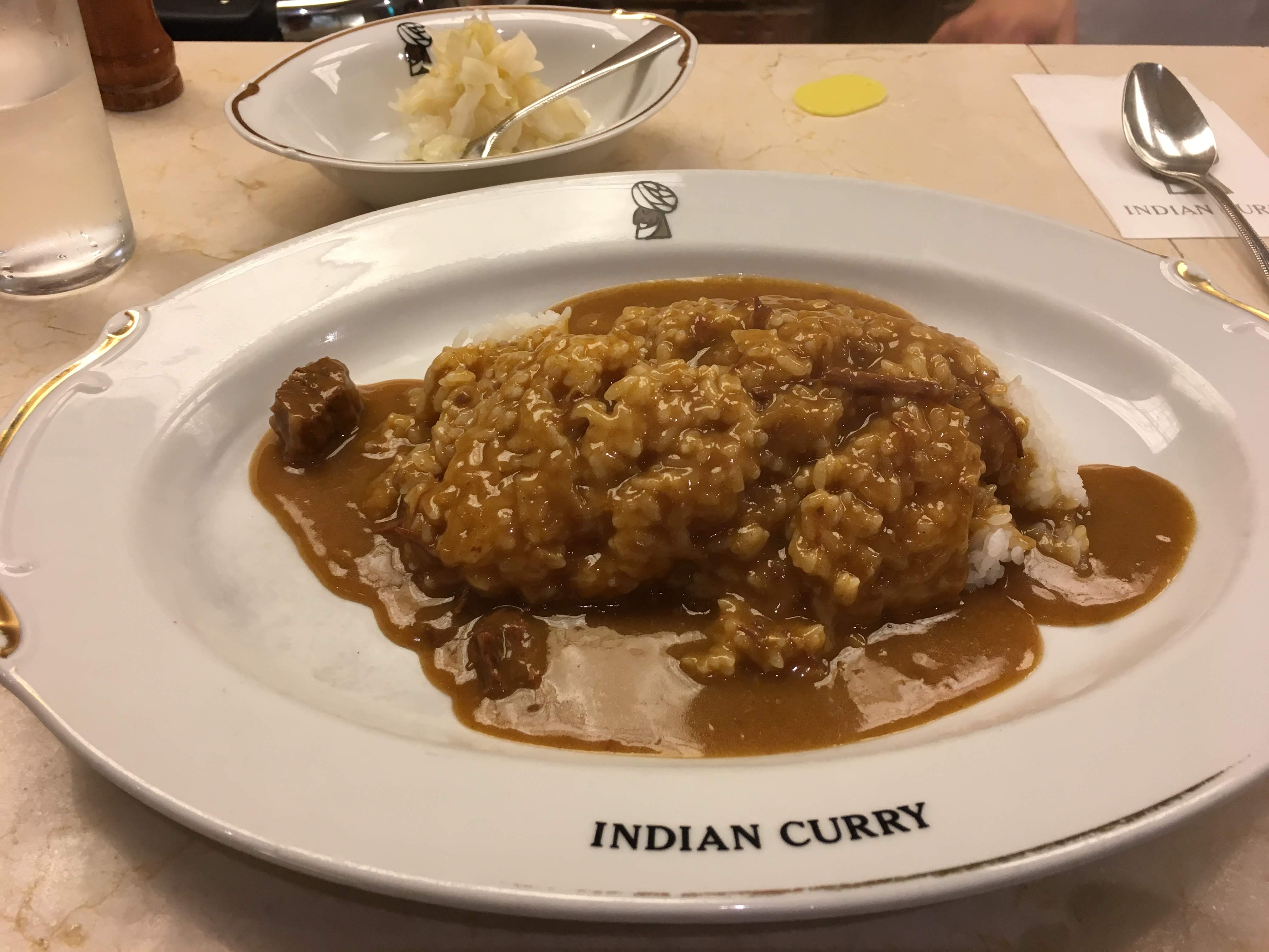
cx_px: 634
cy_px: 476
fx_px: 1063
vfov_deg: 48.2
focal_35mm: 29
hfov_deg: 61.7
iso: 64
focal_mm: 4.15
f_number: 2.2
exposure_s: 1/30
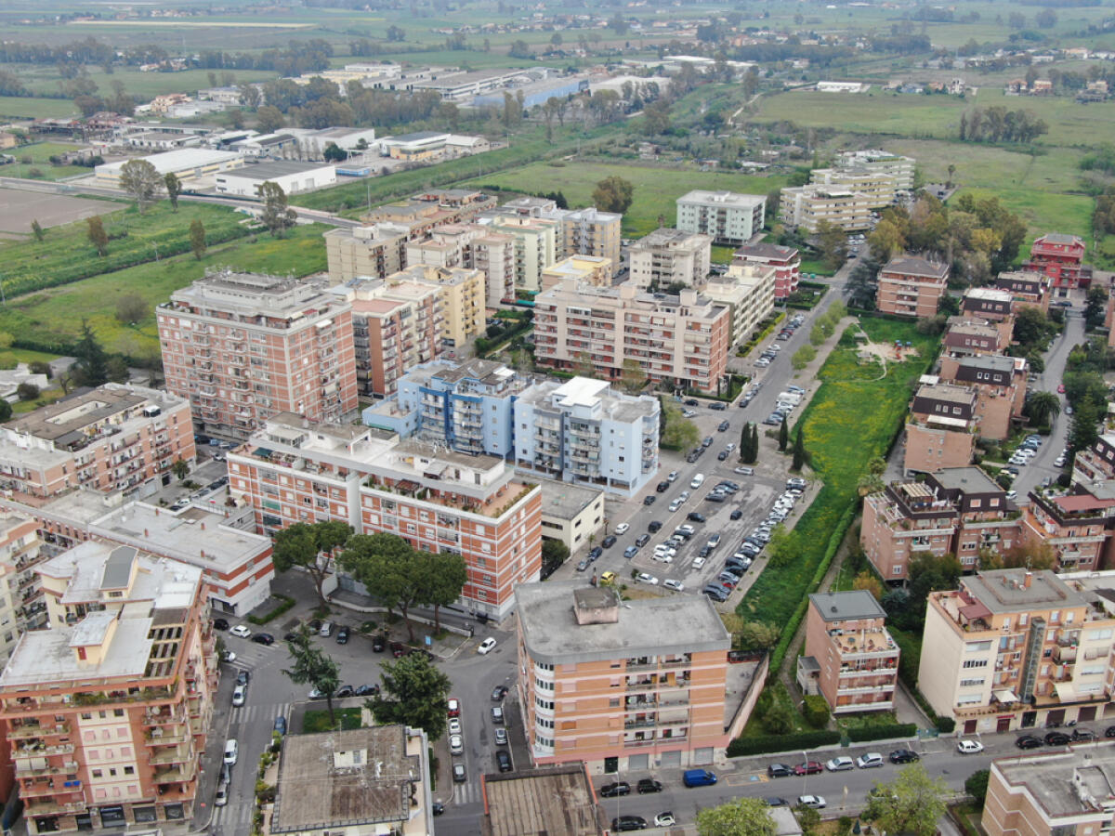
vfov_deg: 38.7
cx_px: 558
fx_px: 1192
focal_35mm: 37
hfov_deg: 50.1
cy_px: 418
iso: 100
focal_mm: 6.35
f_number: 3.4
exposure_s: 1/320
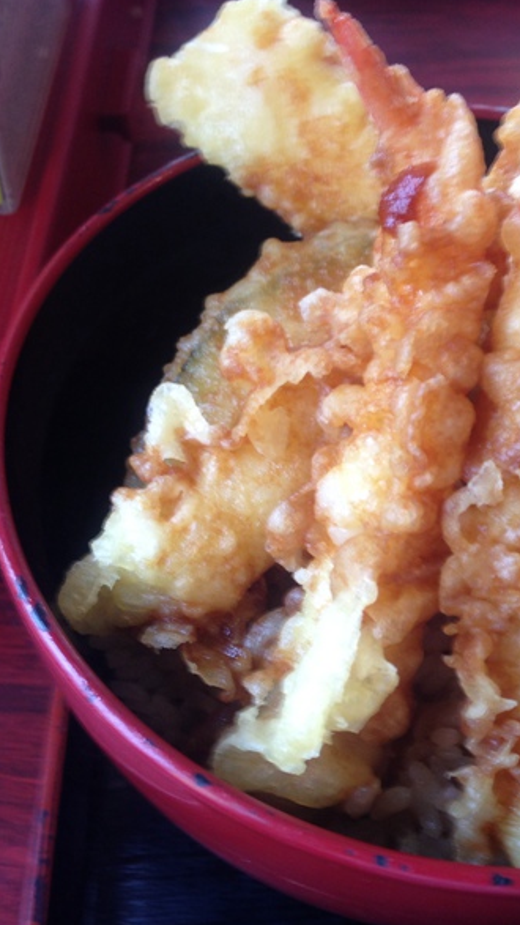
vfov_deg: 42.1
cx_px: 377
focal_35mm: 49
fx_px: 1202
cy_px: 459
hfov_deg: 24.2
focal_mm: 4.13
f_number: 2.4
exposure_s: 1/24
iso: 50
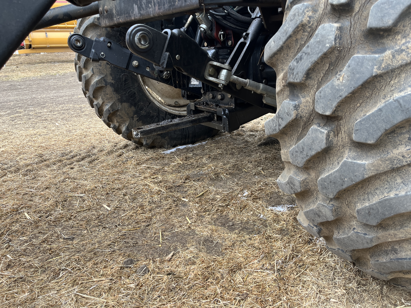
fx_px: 309
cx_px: 206
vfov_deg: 53.1
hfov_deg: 67.3
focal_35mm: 26
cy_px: 154
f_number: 1.6
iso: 50
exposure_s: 1/121
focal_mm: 5.1
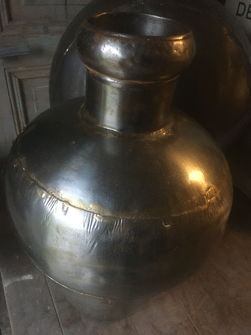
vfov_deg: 61.7
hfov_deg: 48.2
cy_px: 168
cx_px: 126
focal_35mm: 29
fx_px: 280
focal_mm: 4.15
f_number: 2.2
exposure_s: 1/17
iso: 400
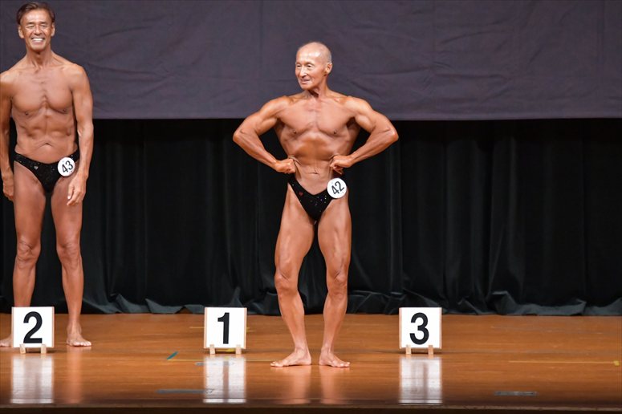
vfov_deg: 5.1
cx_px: 311
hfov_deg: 7.6
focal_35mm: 270
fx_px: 4663
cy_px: 207
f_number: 5.6
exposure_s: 1/400
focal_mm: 180
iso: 6400
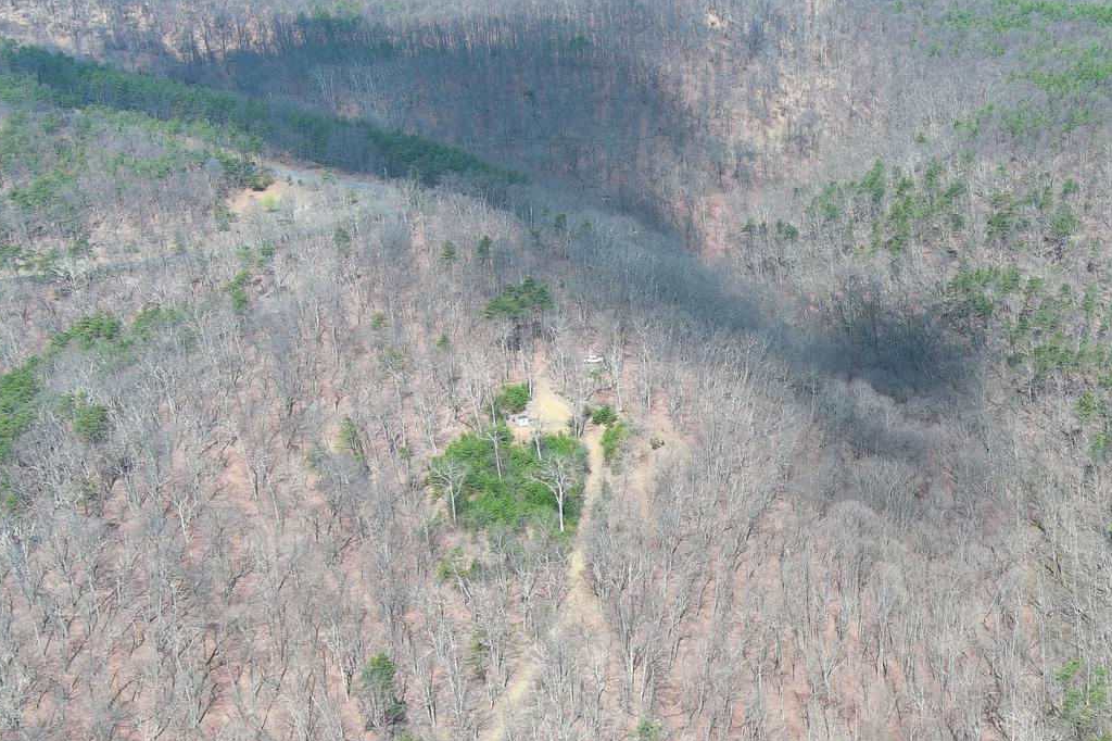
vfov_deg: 23.2
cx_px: 975
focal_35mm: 58
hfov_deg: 32.9
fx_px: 1791
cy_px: 512
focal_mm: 10.57
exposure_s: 1/571
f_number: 2.8
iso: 100
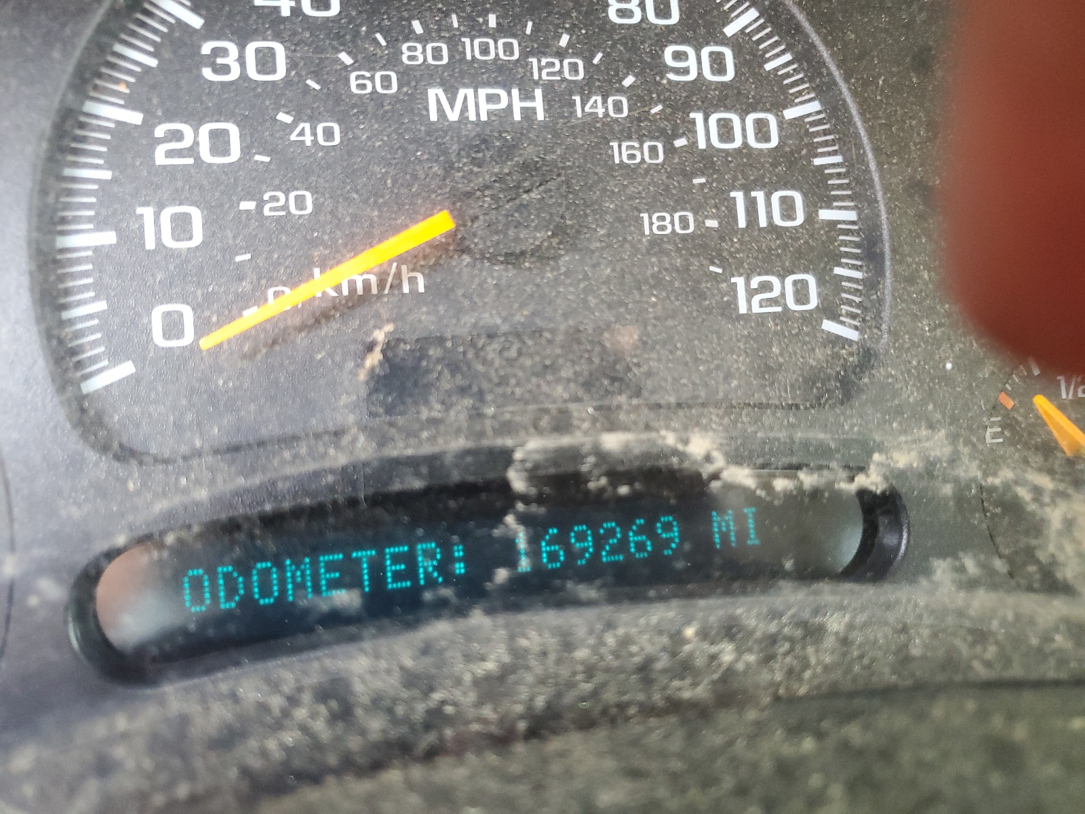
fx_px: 815
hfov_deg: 67.3
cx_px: 542
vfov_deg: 53.1
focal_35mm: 26
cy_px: 407
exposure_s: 1/60.2
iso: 304
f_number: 1.5
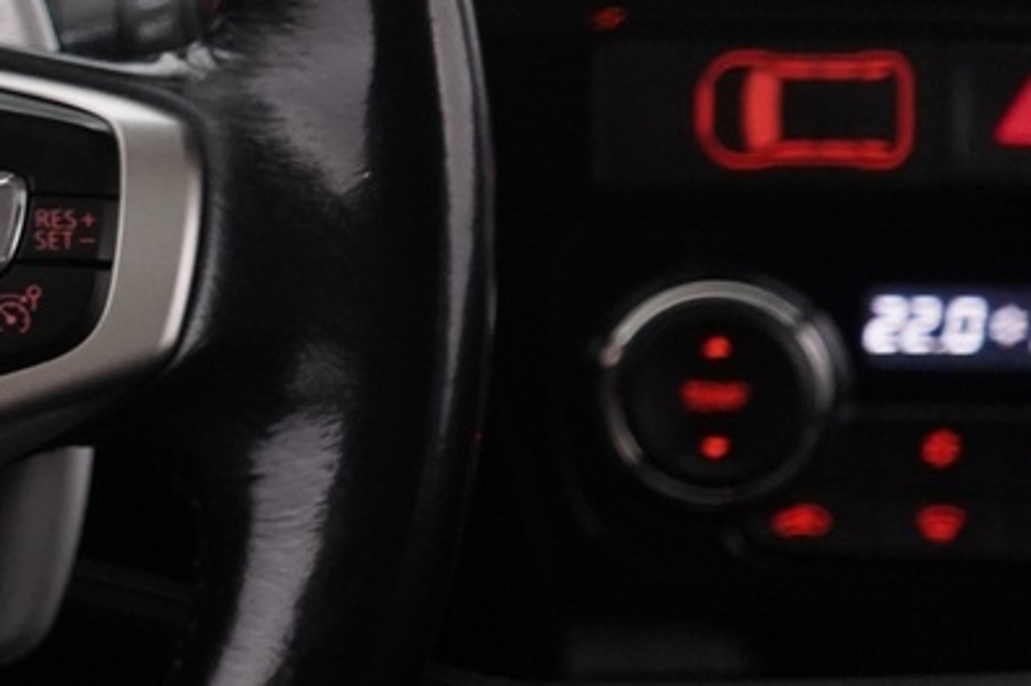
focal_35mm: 123
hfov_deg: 14.6
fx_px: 3521
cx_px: -825
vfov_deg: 11.1
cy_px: 284
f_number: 4
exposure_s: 1/60
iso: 4000
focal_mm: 30
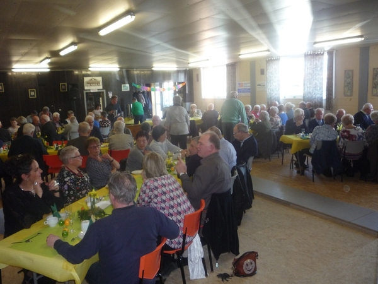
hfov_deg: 60.0
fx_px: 328
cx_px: 189
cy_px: 142
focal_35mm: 30
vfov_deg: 46.8
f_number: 3.3
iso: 250
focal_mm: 5.2
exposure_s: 1/30
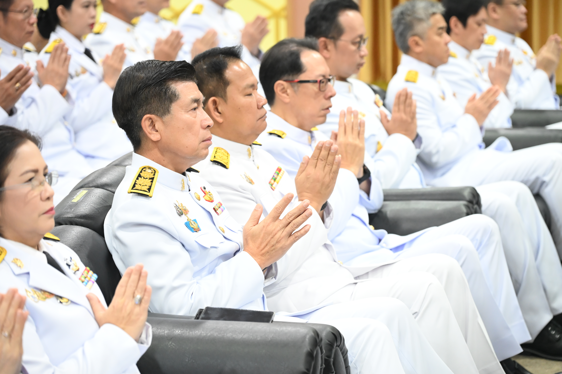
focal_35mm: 120
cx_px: 281
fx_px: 1873
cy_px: 187
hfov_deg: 17.1
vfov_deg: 11.4
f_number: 4.5
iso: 4000
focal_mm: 120
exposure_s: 1/60
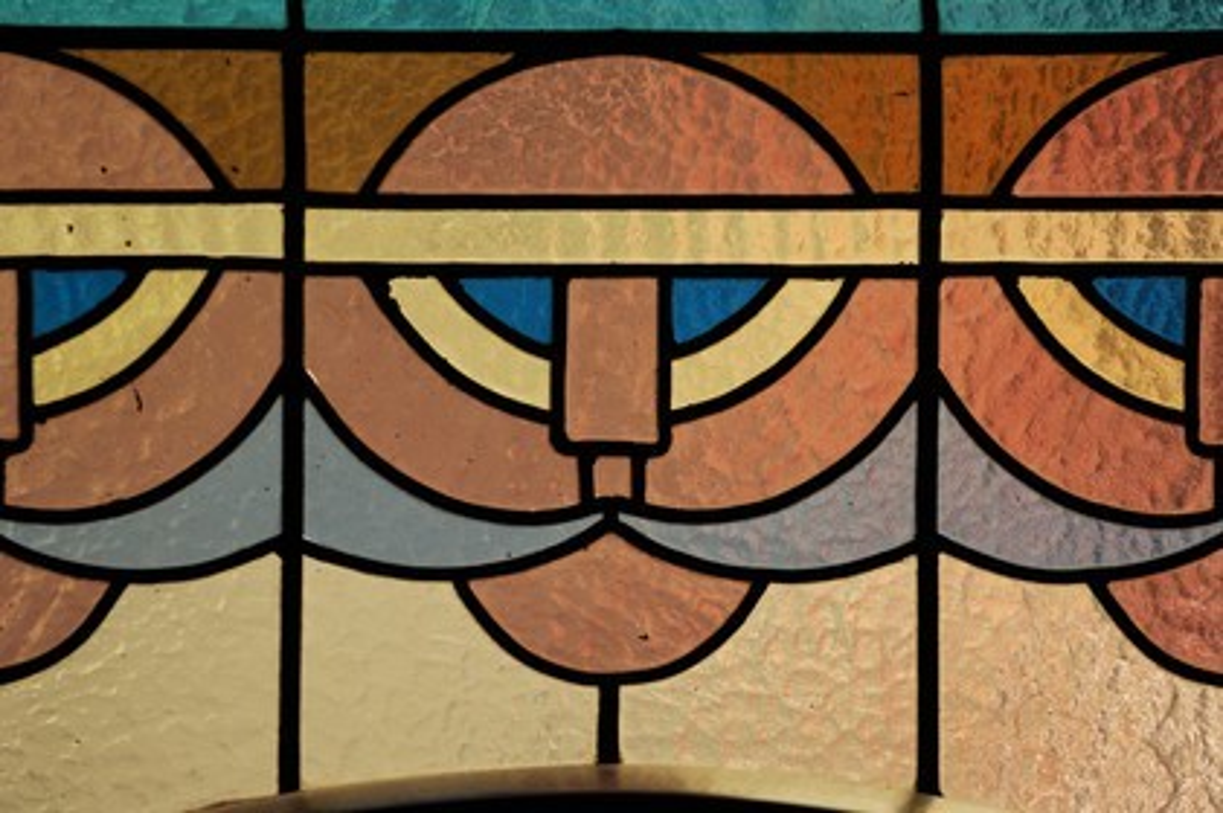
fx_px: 8910
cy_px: 406
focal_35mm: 262
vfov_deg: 5.2
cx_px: 612
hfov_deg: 7.9
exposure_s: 1/180
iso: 100
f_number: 2.8
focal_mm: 175
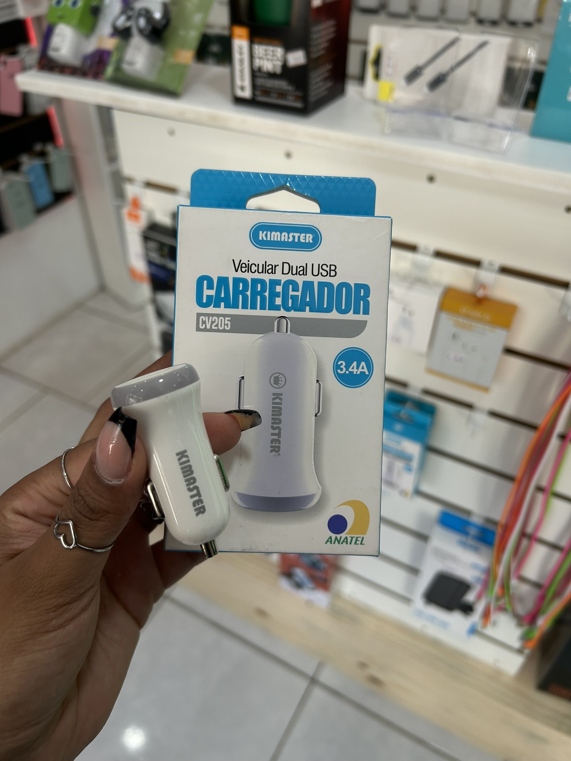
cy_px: 380
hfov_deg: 53.1
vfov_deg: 67.3
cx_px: 286
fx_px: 572
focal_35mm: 26
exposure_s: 1/120
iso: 50
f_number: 1.5
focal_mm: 5.7
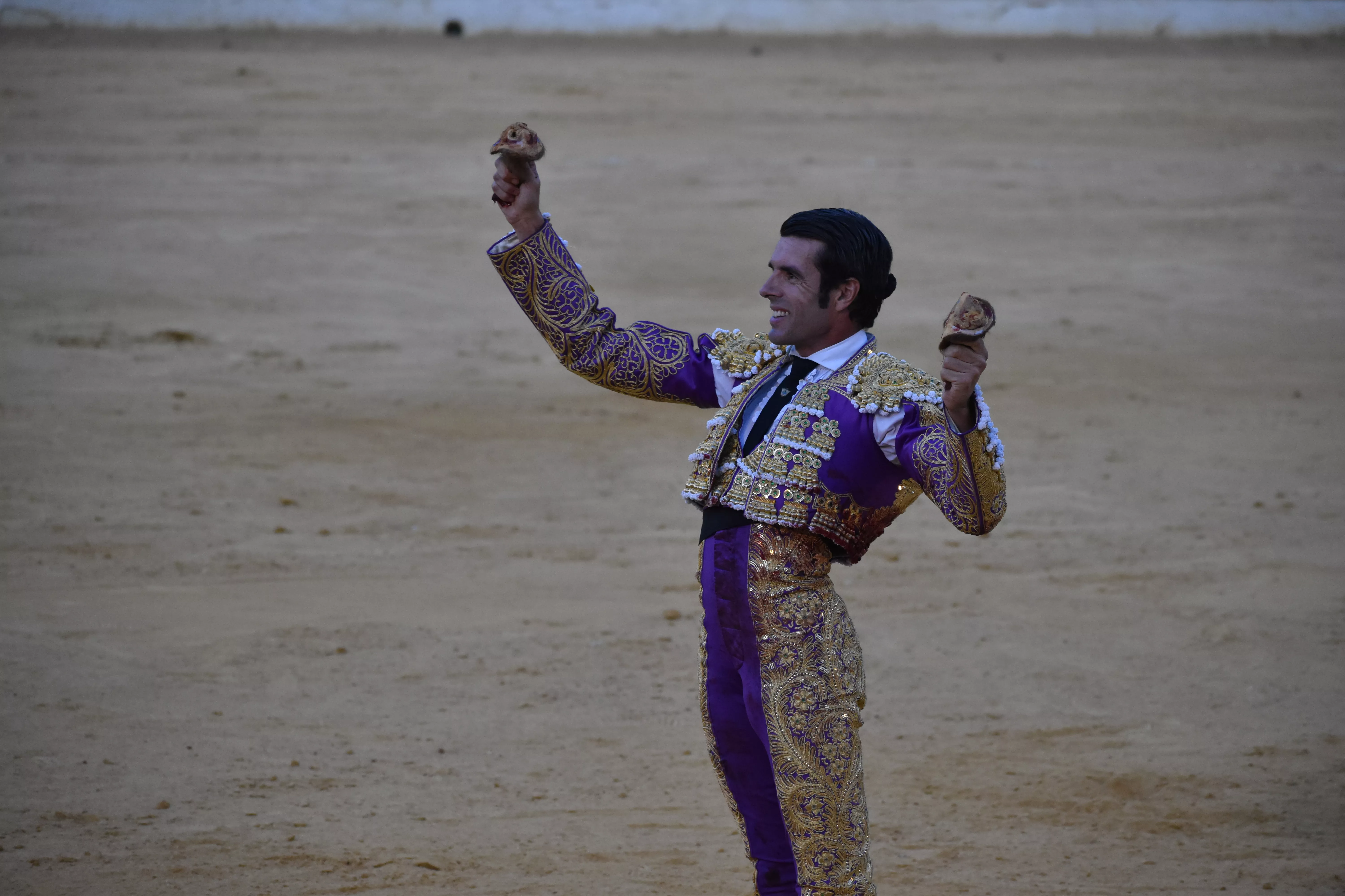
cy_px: 448
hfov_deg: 10.2
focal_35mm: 202
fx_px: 7565
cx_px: 672
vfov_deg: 6.8
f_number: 4.8
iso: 1600
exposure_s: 1/400
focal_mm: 135
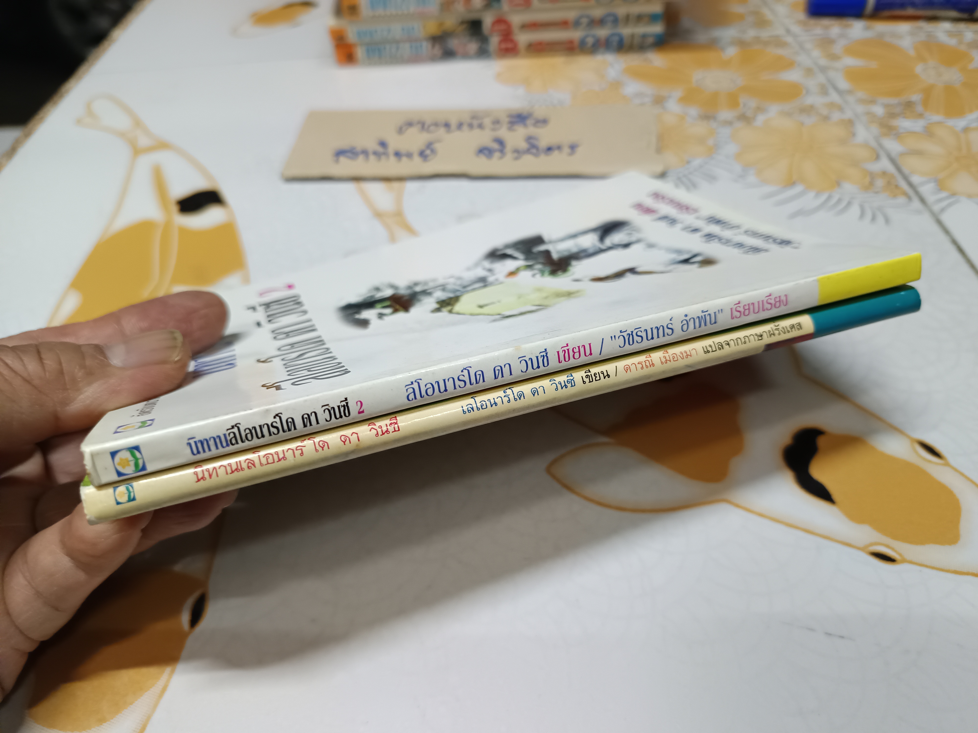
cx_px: 489
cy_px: 366
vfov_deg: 56.8
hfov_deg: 71.6
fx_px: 678
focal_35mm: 24
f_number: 1.7
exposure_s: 1/25
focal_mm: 5.31
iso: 955
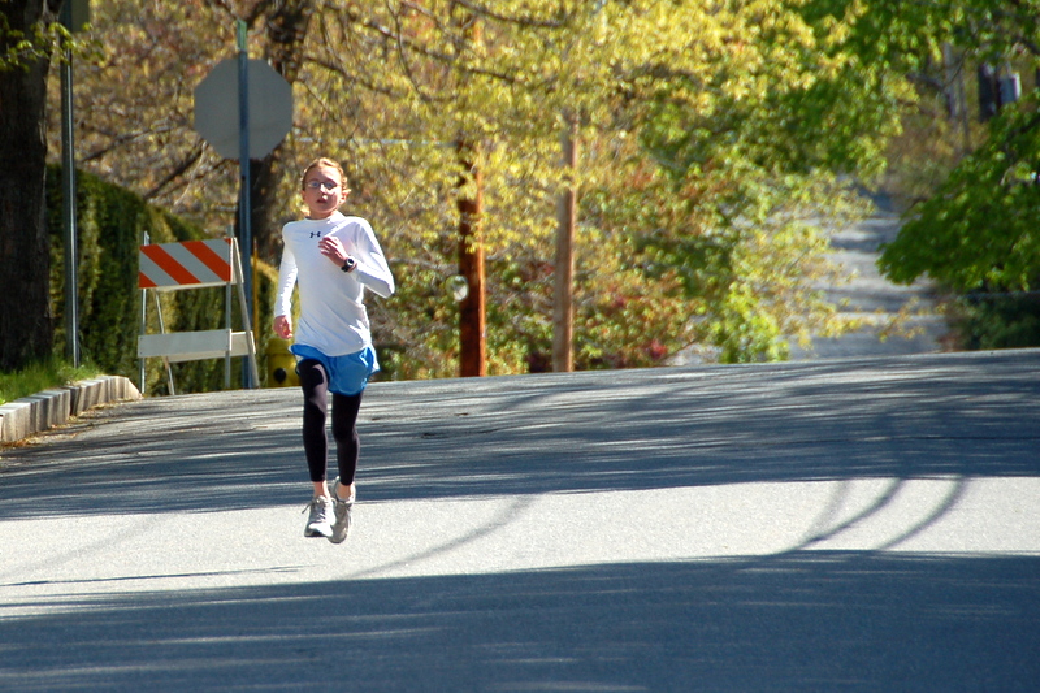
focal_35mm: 300
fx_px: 8664
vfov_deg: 4.6
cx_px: 520
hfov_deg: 6.9
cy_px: 346
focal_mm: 200
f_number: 5.6
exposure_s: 1/500
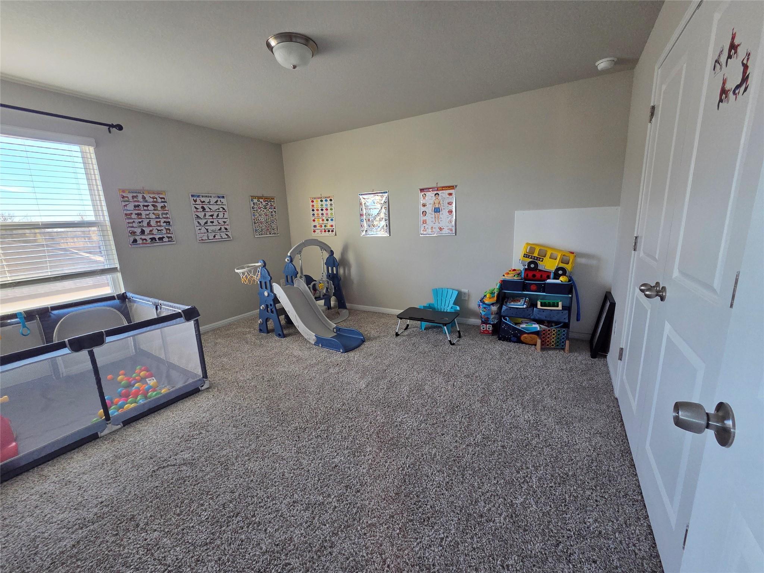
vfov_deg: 89.9
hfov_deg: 106.2
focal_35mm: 13
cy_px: 286
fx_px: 287
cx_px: 382
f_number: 2.2
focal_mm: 2.2
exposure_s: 1/60
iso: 320
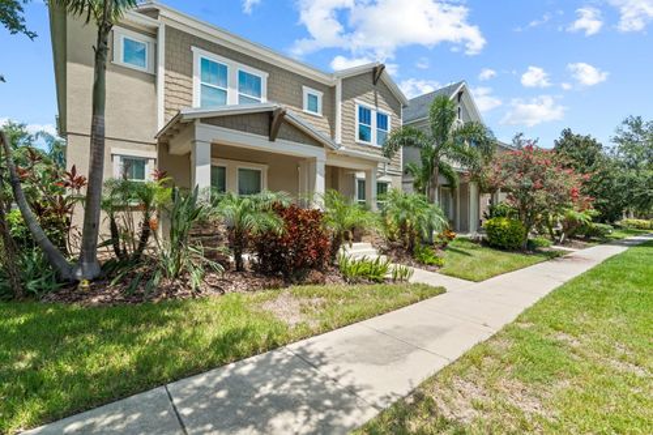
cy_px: 218
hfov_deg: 96.8
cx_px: 326
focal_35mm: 16
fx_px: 290
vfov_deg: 73.7
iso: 250
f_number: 8
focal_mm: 16
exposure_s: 1/15
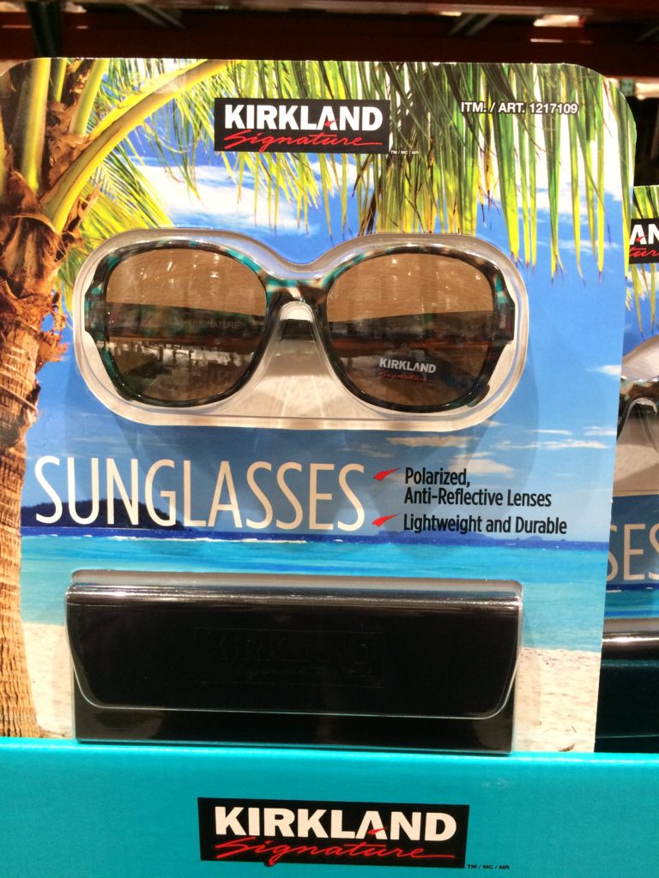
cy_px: 439
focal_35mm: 29
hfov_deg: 48.2
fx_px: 736
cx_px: 330
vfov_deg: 61.7
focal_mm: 4.15
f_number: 2.2
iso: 160
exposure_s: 1/33
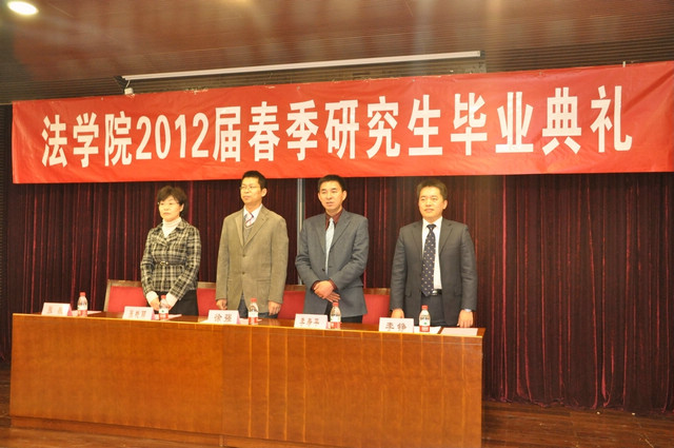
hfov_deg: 53.2
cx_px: 337
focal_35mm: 36
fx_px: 673
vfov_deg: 36.8
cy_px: 224
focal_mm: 24
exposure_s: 1/30
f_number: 5.6
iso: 2500
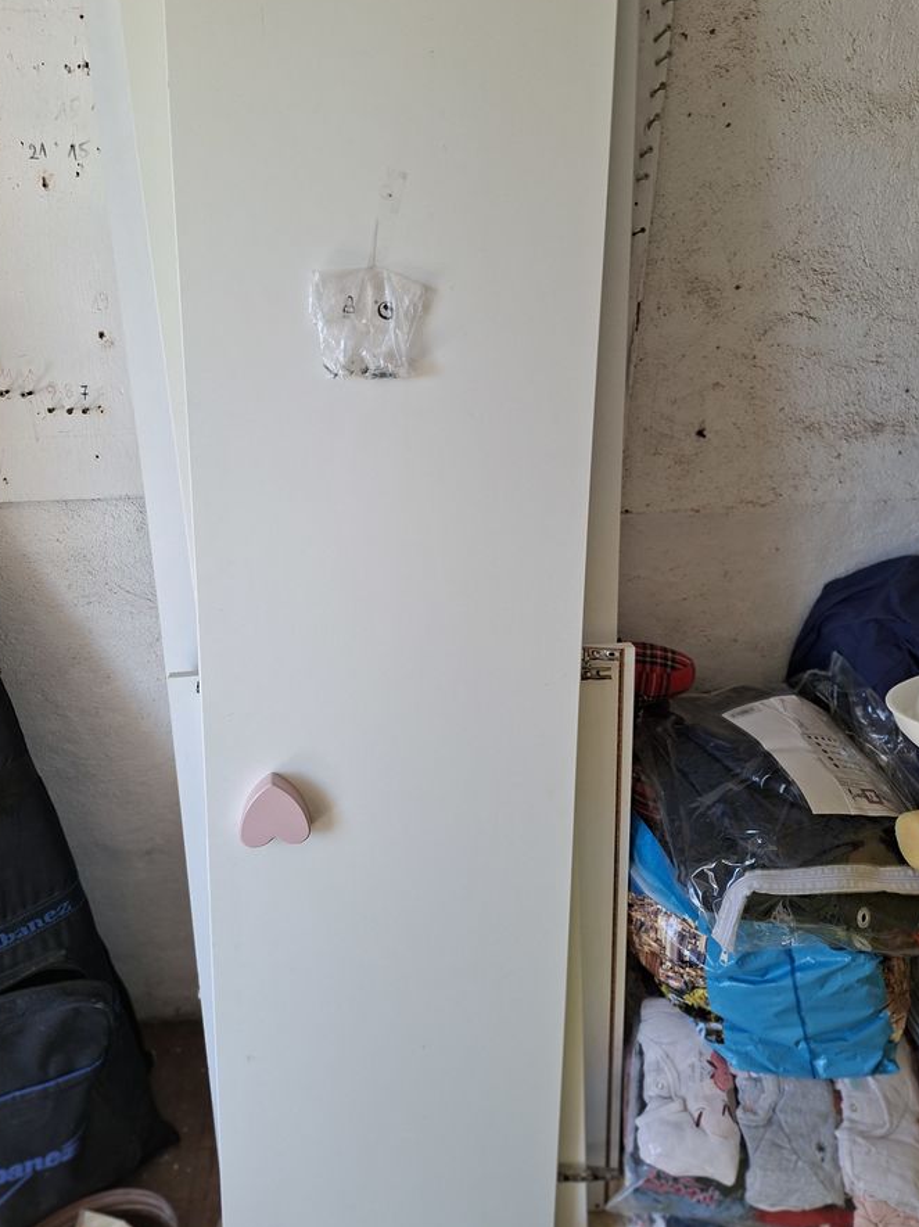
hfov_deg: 52.9
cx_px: 410
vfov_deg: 67.1
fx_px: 921
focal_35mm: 26
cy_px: 541
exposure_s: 1/100
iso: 50
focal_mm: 5.54
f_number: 1.8
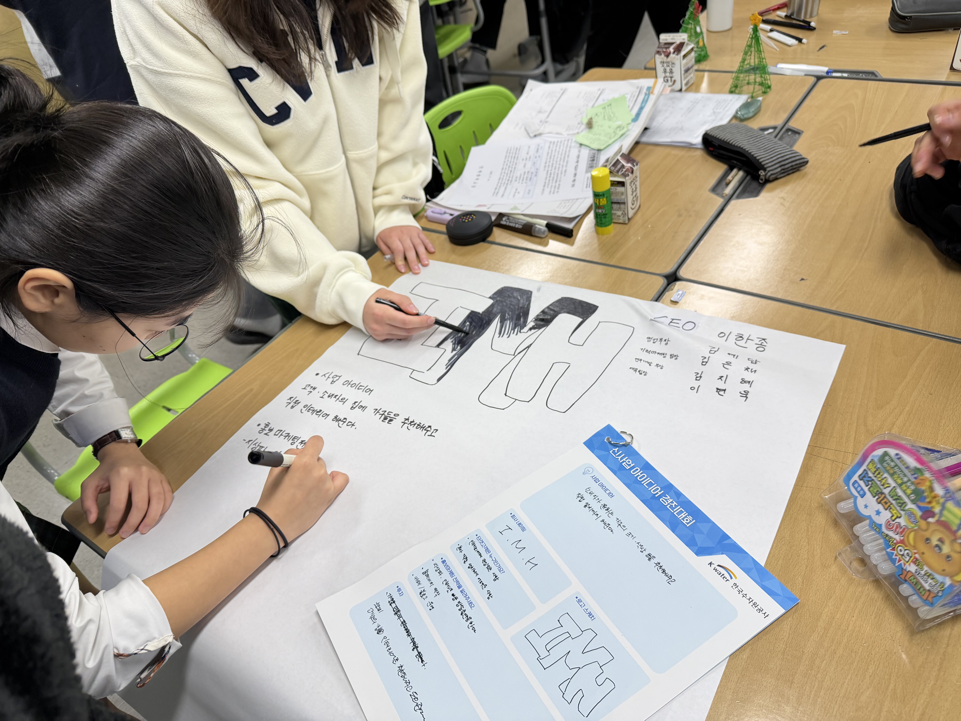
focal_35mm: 24
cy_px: 360
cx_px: 480
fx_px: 666
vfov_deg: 56.8
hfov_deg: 71.6
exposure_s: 1/120
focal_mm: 6.76
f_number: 1.78
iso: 125
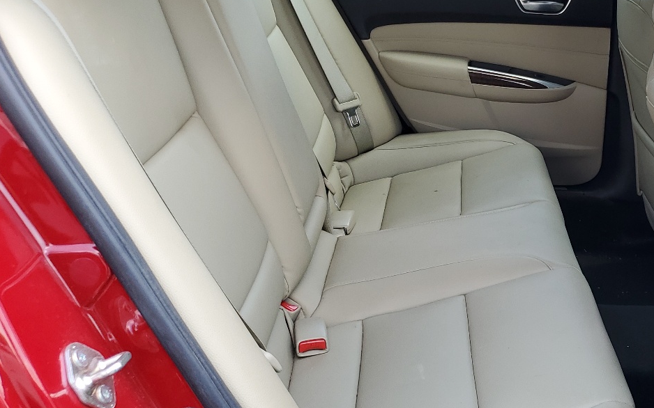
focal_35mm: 47
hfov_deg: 40.5
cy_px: 146
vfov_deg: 27.3
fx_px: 838
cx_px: 545
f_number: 1.5
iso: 50
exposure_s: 1/217
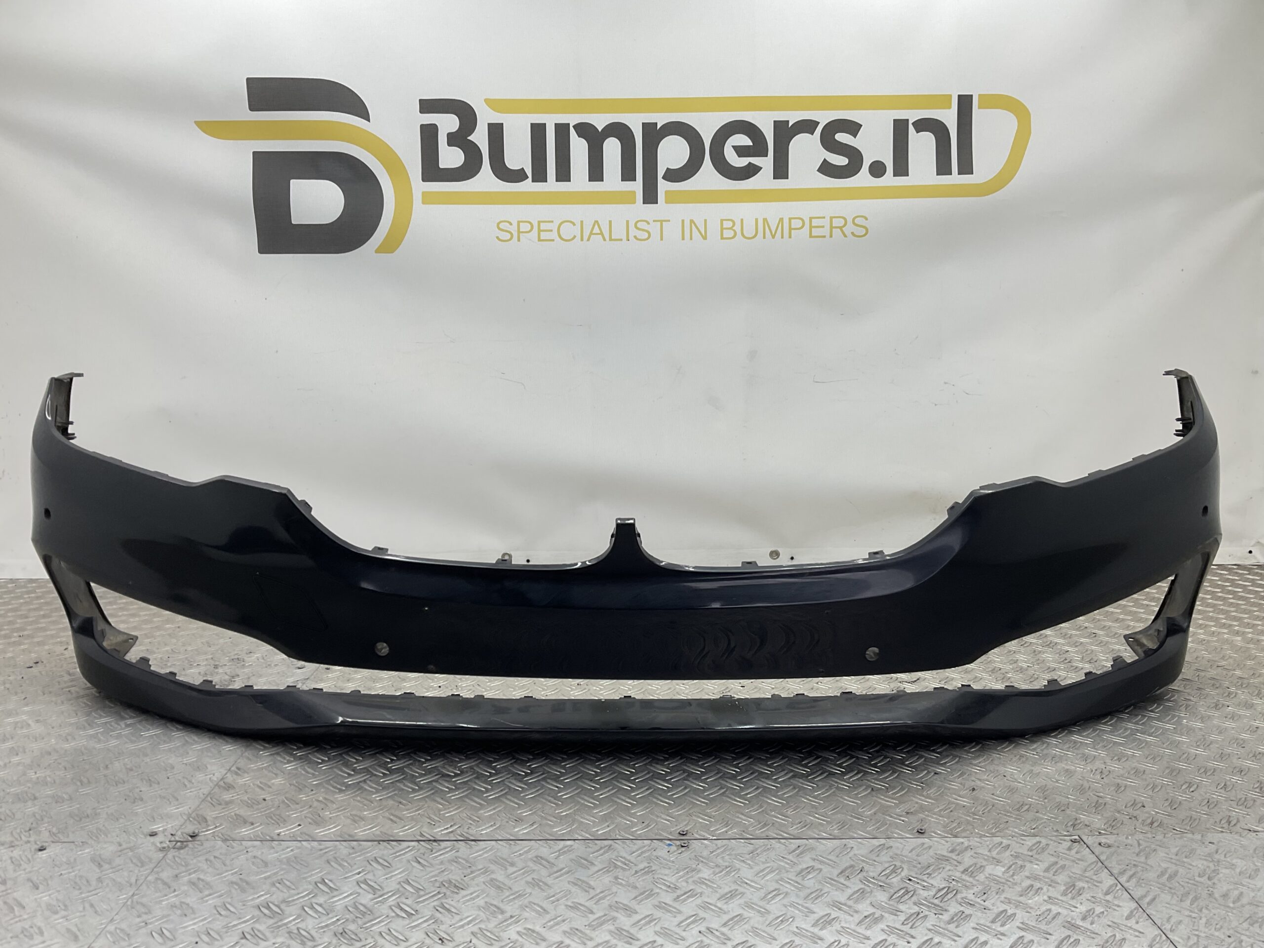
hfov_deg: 61.7
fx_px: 1059
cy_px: 474
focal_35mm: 29
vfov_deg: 48.2
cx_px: 632
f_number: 1.8
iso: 16
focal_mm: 3
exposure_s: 1/101
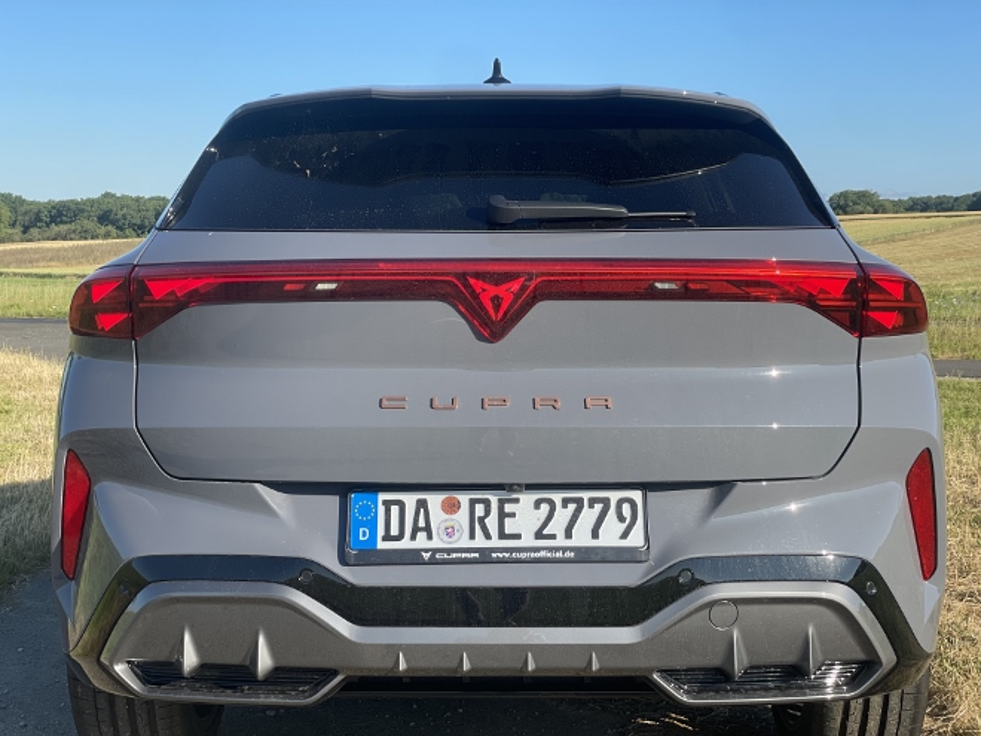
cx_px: 490
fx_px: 1474
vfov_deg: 28.0
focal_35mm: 52
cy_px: 368
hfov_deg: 36.8
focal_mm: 6
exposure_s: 1/1170
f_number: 2
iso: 32
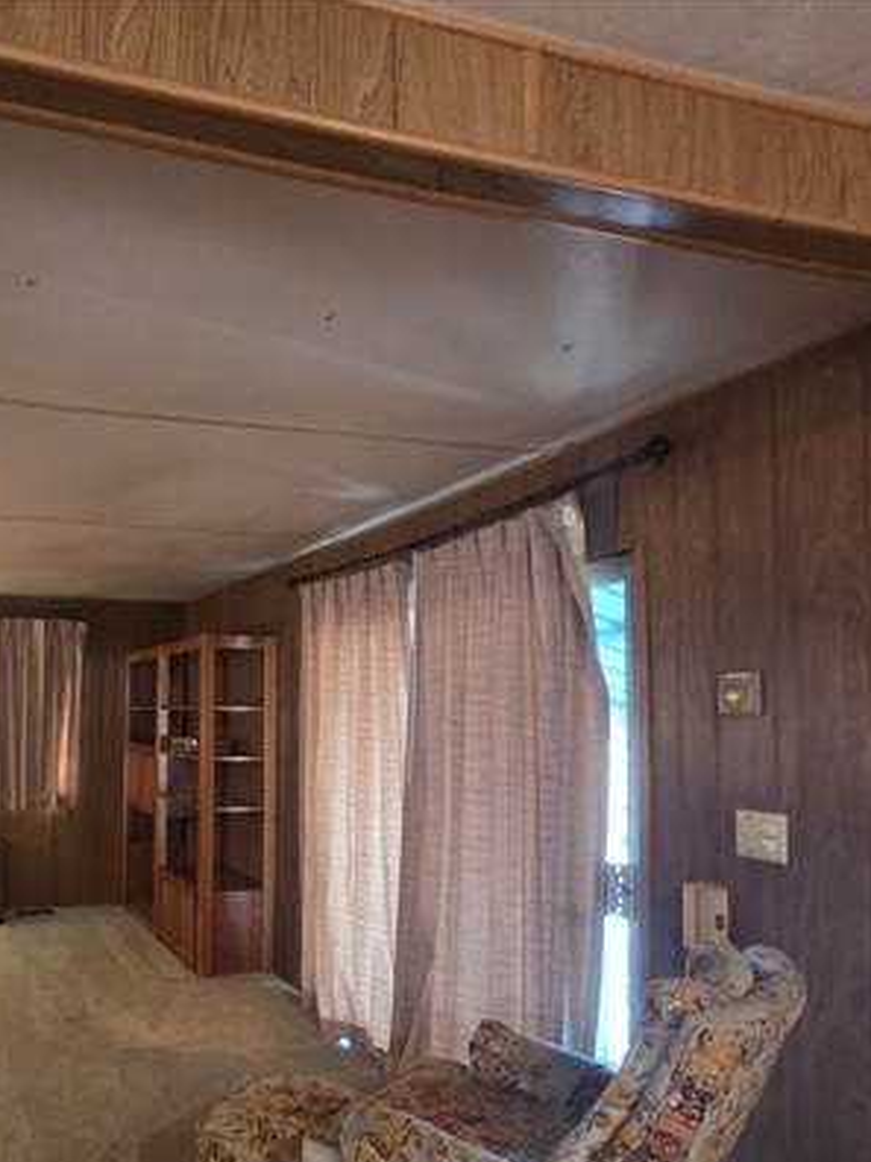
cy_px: 693
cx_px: 106
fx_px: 705
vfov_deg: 78.2
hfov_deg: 55.9
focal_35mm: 21
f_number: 2.2
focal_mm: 2.2
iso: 1000
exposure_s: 1/60
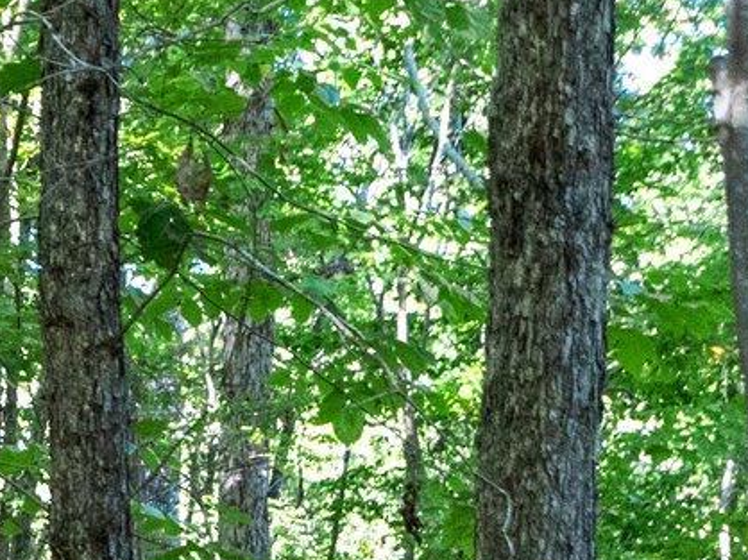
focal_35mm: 165
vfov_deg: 8.6
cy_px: 1001
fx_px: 3563
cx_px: -905
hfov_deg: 10.6
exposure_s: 1/160
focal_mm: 35
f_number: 4
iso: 5000
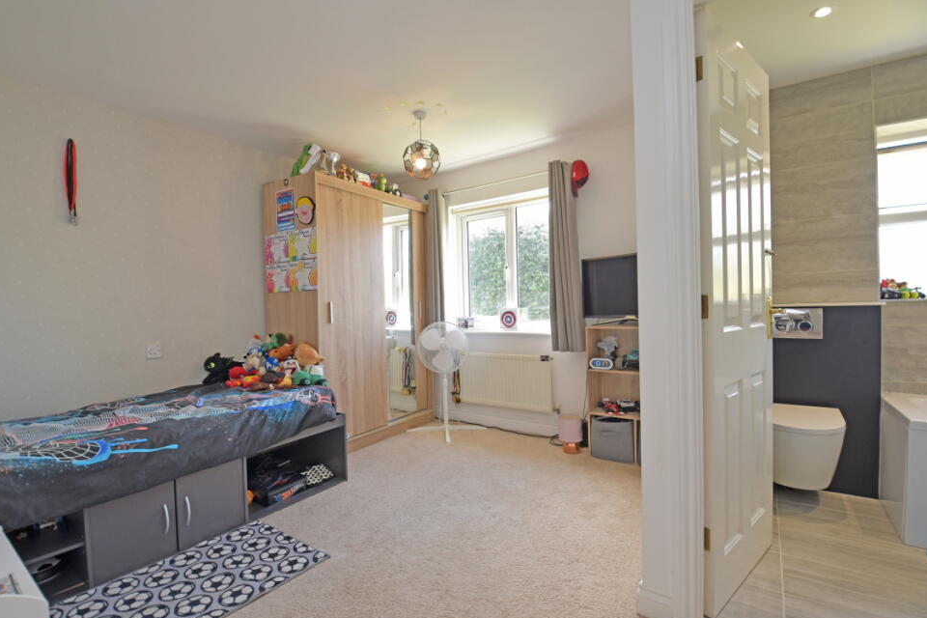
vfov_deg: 73.7
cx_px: 438
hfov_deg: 96.6
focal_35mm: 16
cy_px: 313
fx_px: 412
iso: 200
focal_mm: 10
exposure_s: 1/30
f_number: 4
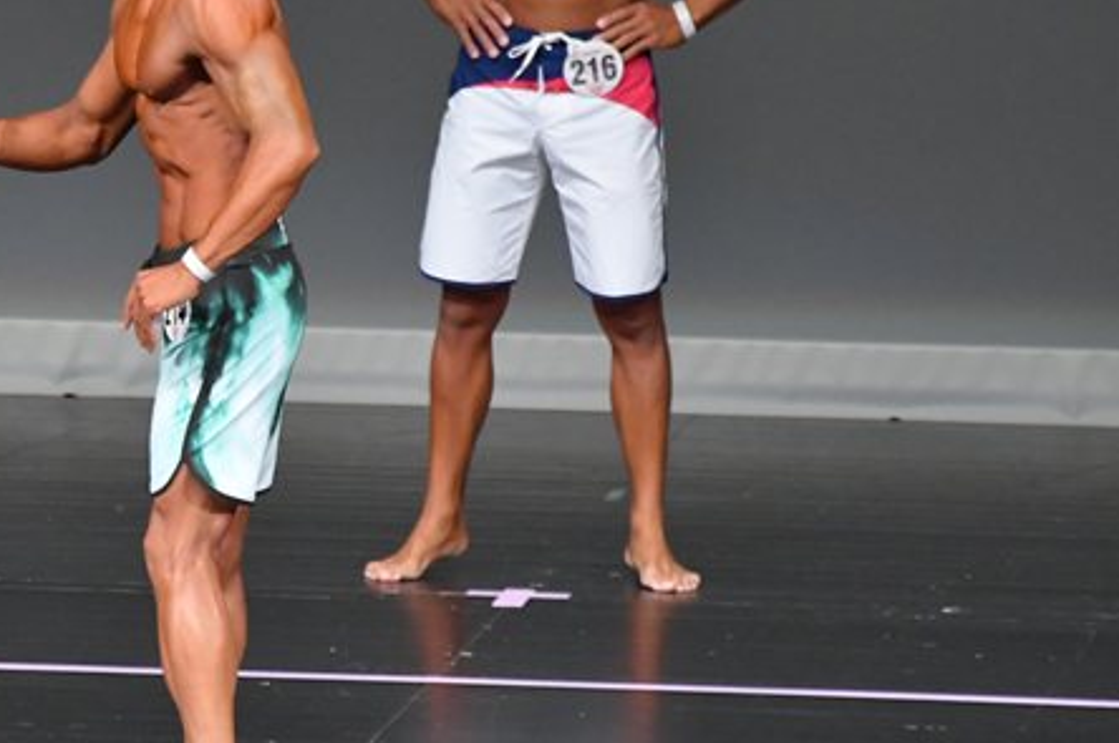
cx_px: 299
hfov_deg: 3.2
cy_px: 325
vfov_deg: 2.1
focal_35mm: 655
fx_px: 20337
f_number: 5.6
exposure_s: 1/400
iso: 5000
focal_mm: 250
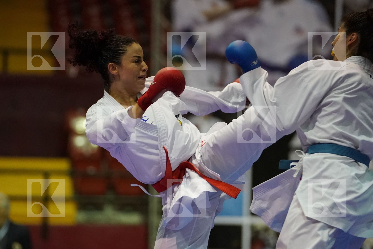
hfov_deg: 8.3
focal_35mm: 247
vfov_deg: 5.6
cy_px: 124
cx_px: 186
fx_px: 2559
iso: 6400
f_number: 2.8
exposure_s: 1/800
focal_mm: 165
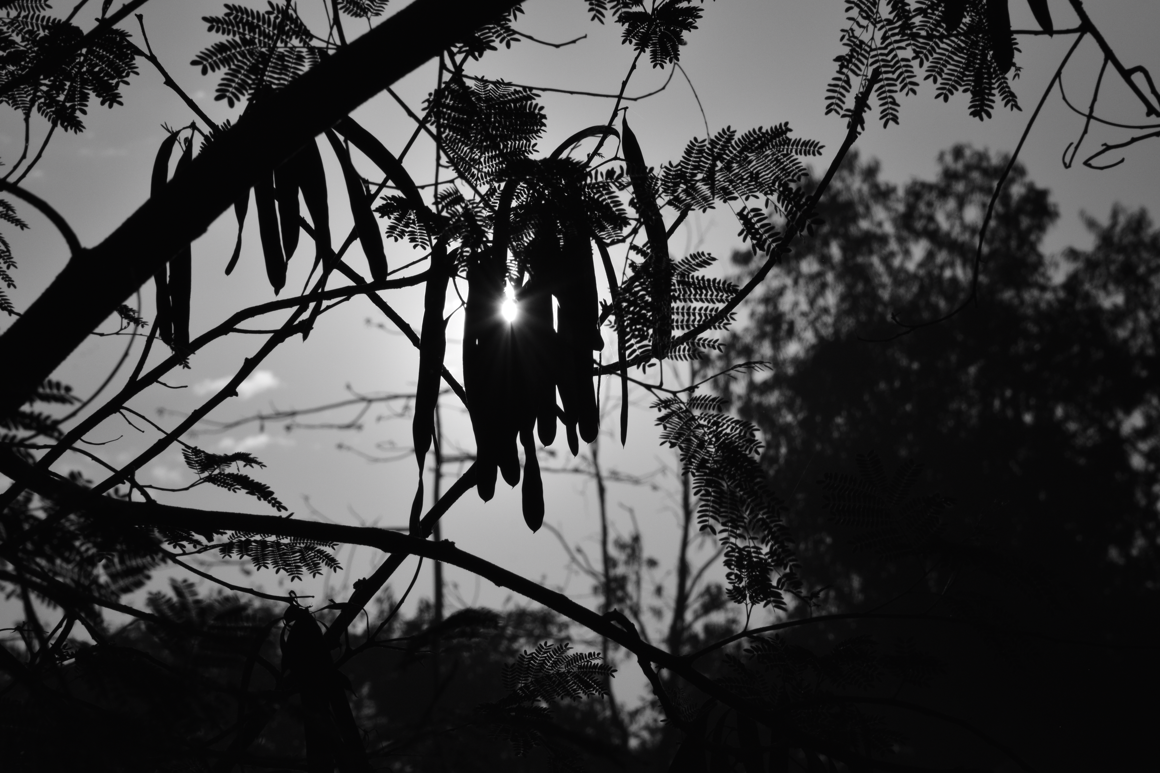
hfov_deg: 9.8
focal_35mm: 210
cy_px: 386
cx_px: 580
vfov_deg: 6.5
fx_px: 6766
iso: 320
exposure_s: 1/4000
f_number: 18
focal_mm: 140
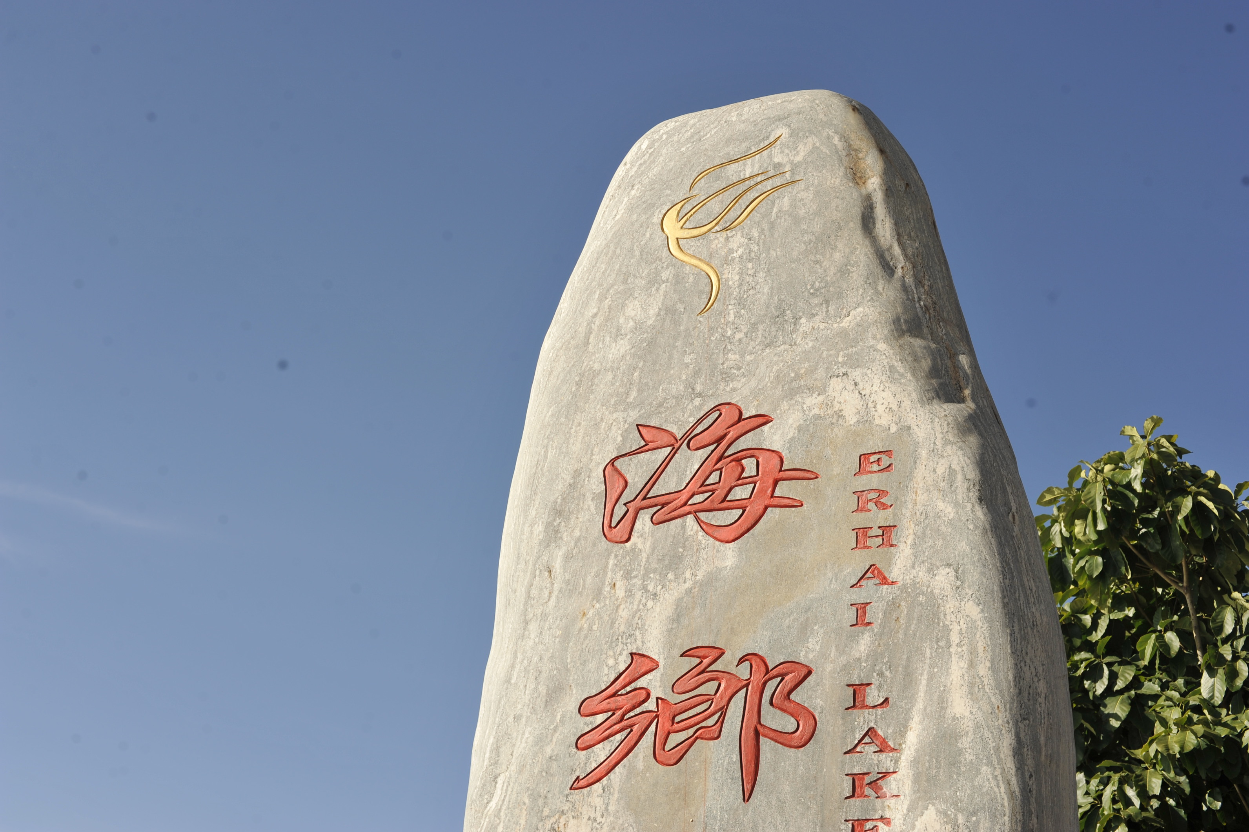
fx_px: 1734
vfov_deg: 27.0
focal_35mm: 50
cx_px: 624
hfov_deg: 39.6
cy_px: 416
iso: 200
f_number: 8
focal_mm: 50
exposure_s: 1/500
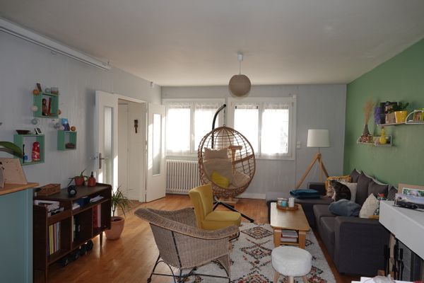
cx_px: 212
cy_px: 142
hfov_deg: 73.7
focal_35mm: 24
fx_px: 283
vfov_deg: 53.1
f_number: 2.5
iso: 100
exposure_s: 1/100
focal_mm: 8.8
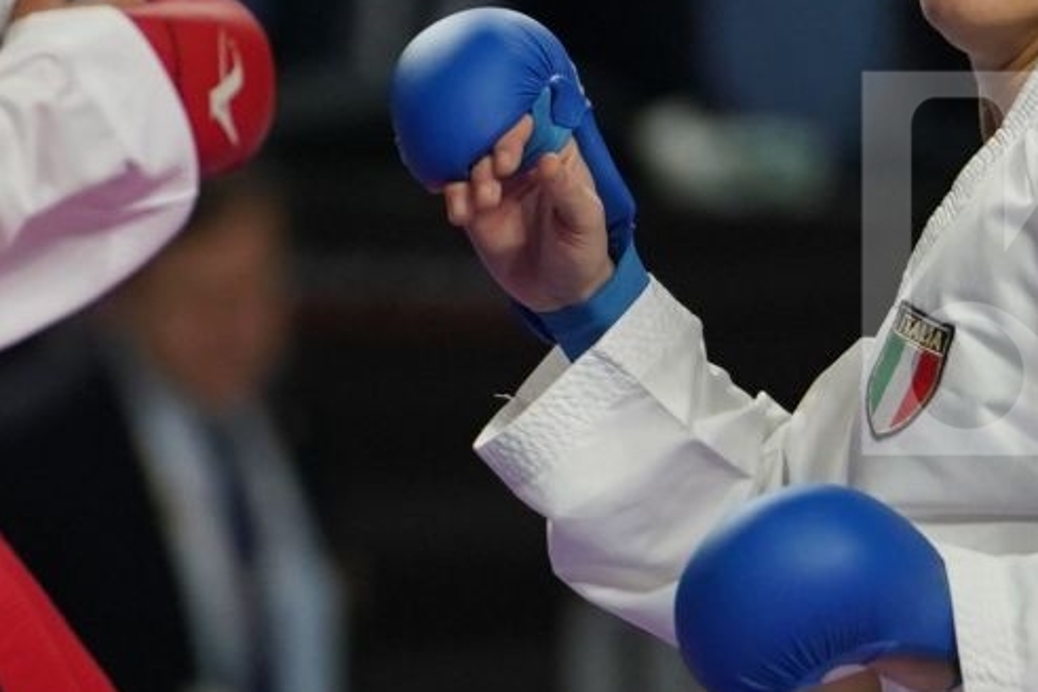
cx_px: 344
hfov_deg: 1.9
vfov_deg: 1.3
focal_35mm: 1098
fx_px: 31657
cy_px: 264
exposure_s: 1/1000
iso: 1000
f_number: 2.8
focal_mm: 200
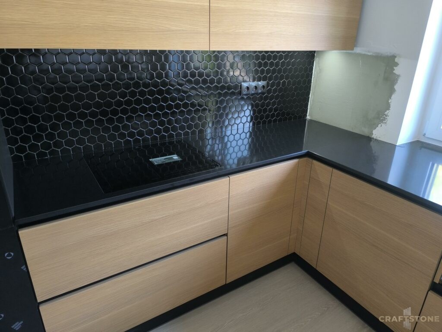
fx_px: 294
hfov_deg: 73.9
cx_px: 221
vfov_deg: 58.9
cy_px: 166
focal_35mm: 23
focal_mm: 6.14
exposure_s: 1/99.9
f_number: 1.65
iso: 800
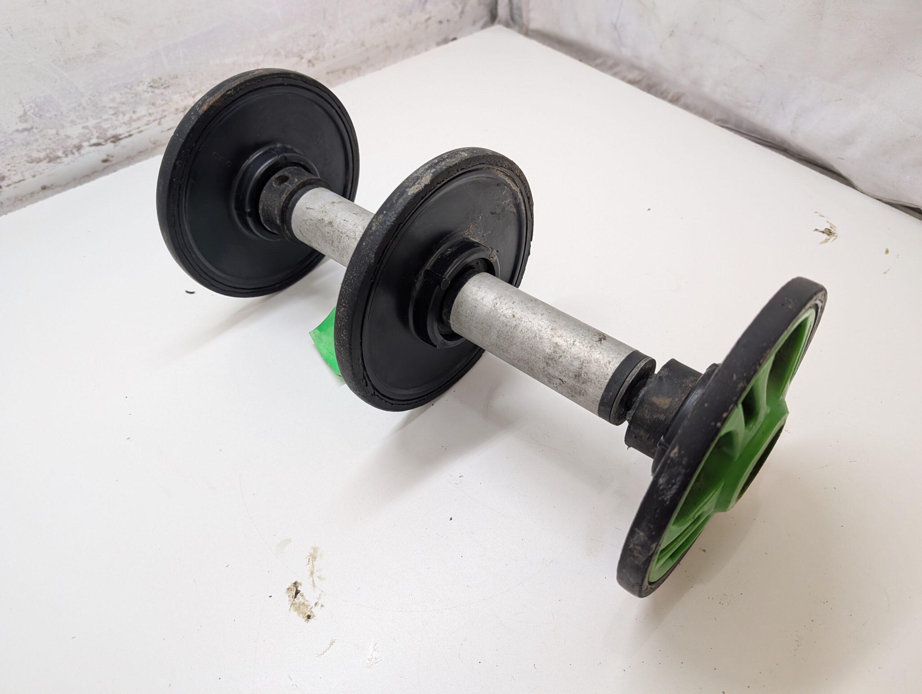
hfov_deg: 71.5
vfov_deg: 56.9
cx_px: 461
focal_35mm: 24
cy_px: 347
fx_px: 640
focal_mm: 6.9
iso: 309
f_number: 1.68
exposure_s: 1/148
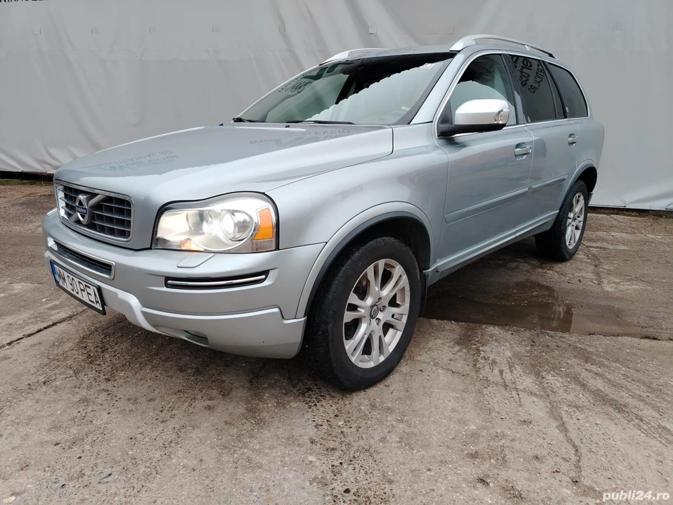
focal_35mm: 24
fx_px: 467
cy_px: 252
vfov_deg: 56.8
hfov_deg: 71.6
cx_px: 336
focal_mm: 5.25
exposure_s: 1/100
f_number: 1.75
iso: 129
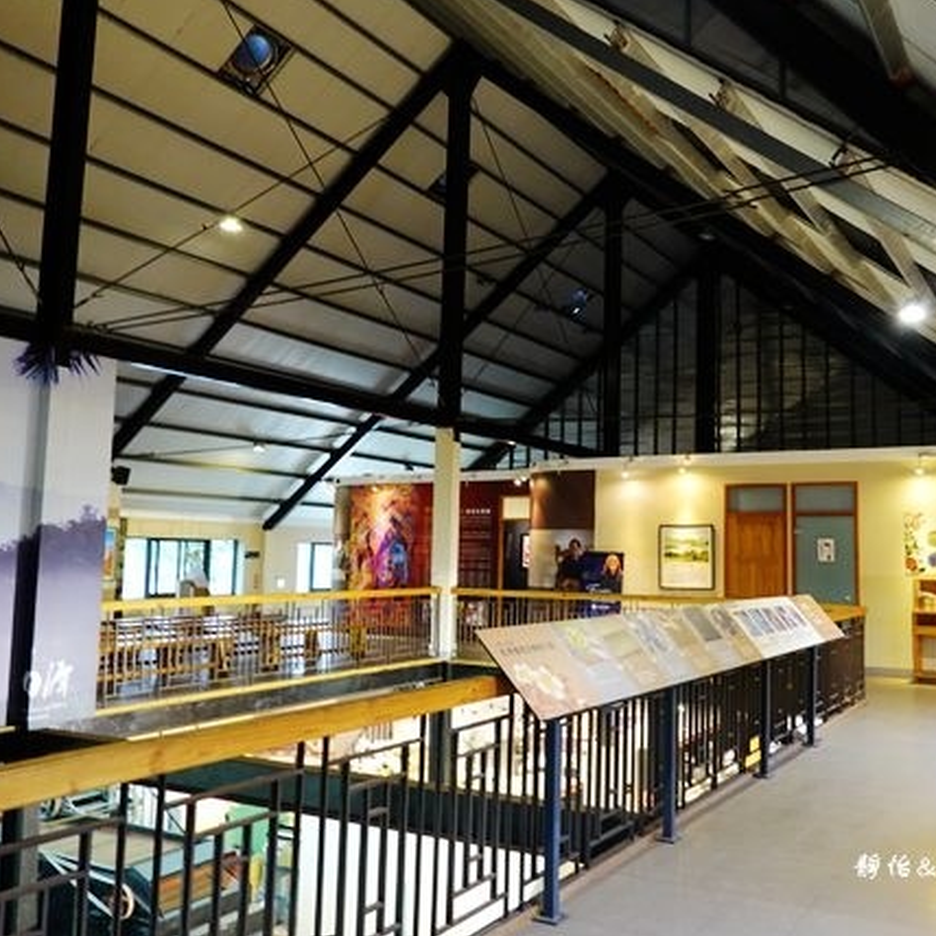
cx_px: 597
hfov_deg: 51.9
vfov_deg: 52.5
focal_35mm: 31
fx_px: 948
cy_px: 465
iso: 1000
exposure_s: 1/8
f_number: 2.8
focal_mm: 9
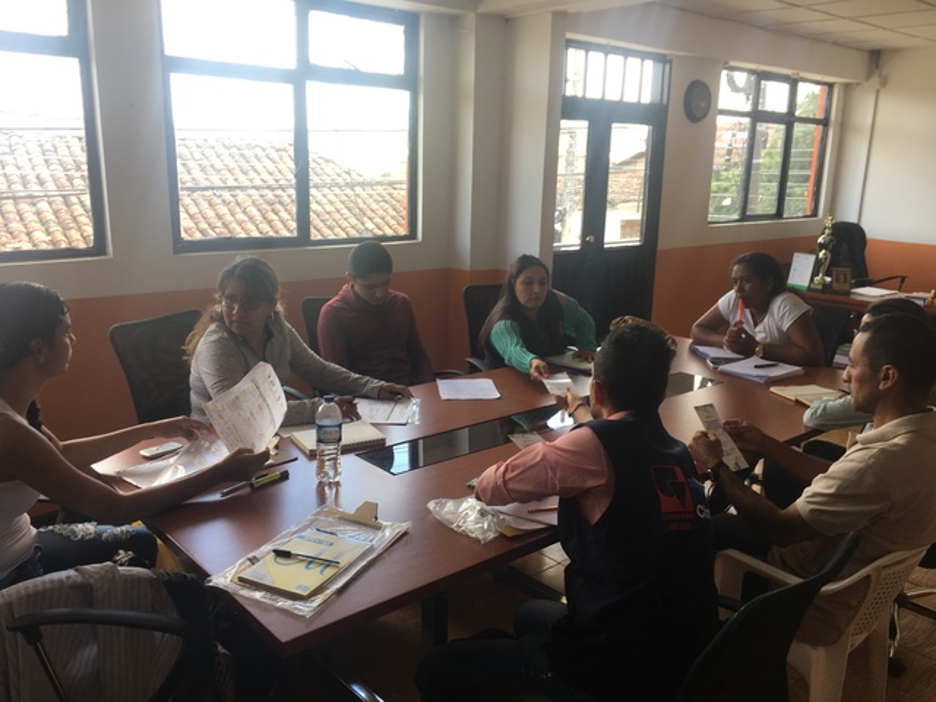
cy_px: 351
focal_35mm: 29
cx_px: 468
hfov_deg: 61.7
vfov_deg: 48.2
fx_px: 784
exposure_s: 1/60
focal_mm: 4.15
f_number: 2.2
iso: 25
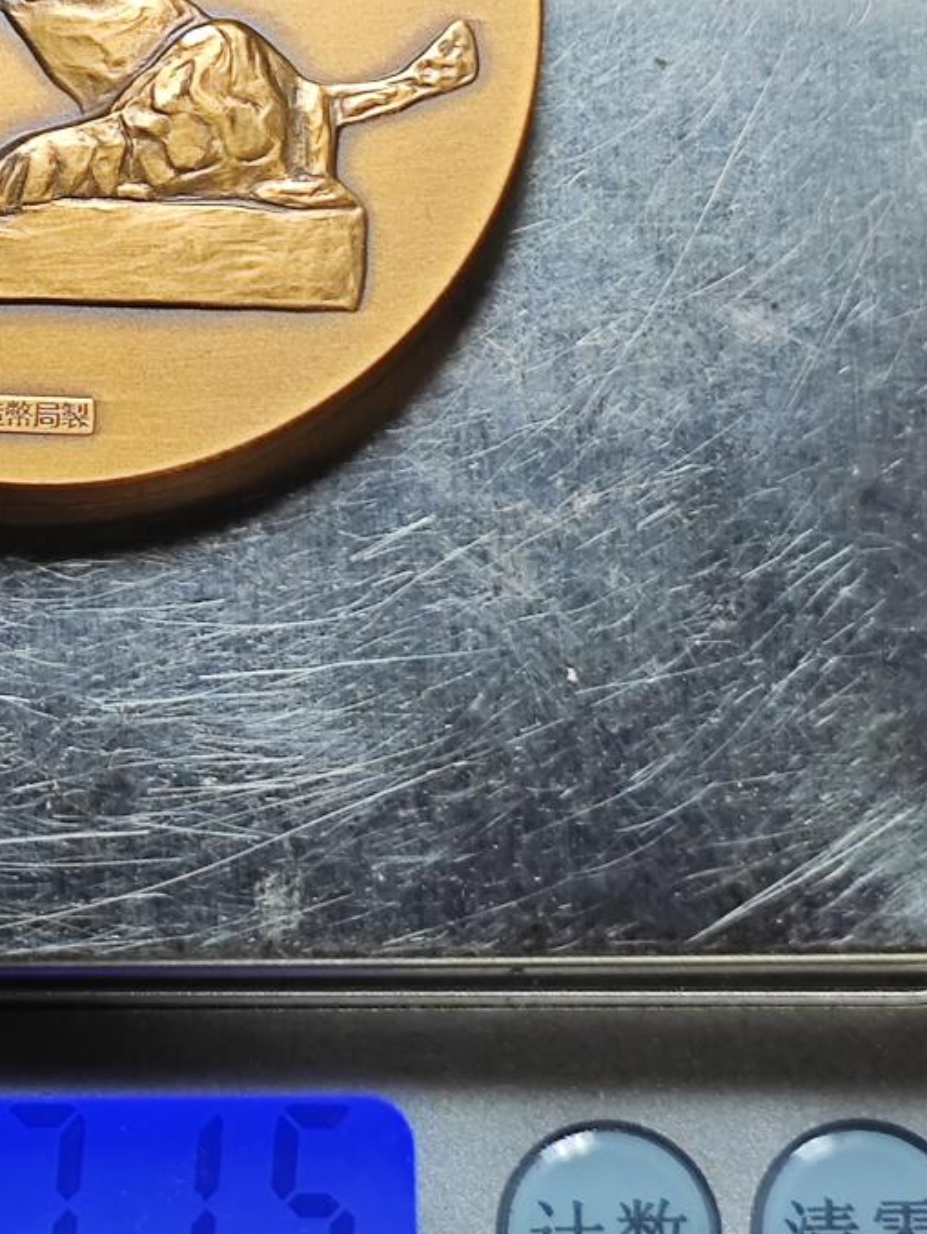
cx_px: 7
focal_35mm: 130
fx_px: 4639
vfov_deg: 15.1
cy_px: 266
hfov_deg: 11.3
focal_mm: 5.84
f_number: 1.6
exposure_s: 1/100
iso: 64
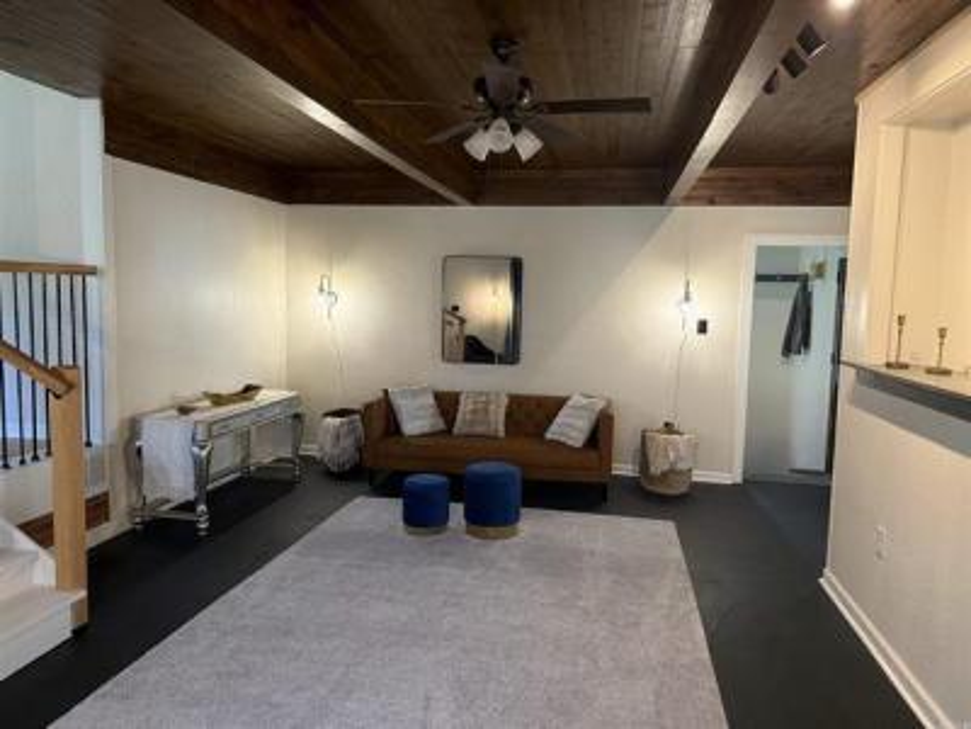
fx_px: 673
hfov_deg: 71.6
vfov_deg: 56.8
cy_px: 364
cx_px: 486
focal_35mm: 24
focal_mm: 6.76
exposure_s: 1/60
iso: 250
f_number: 1.78
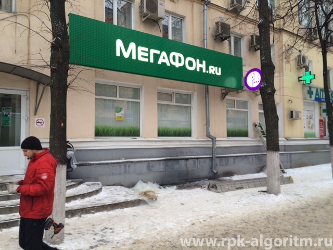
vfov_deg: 48.2
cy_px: 125
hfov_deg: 61.7
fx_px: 279
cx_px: 166
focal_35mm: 29
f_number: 2.2
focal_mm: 4.15
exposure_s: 1/60
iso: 40
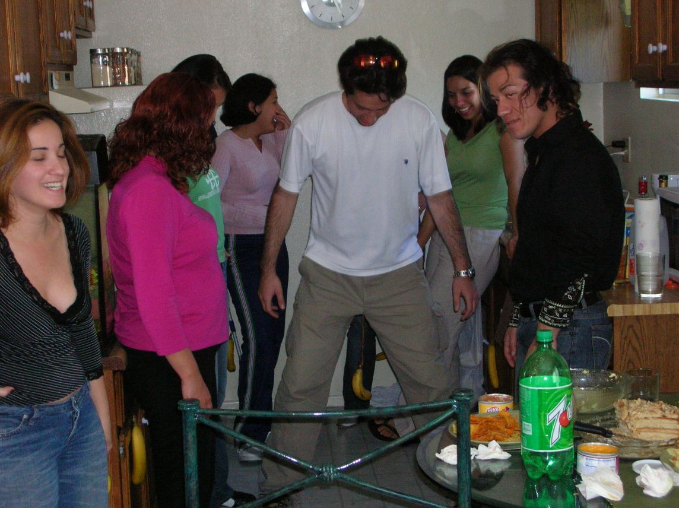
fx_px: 1352
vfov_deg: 21.3
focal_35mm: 69
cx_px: 340
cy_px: 254
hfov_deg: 28.2
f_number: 3.9
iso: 200
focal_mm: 11.5
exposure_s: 1/60.1
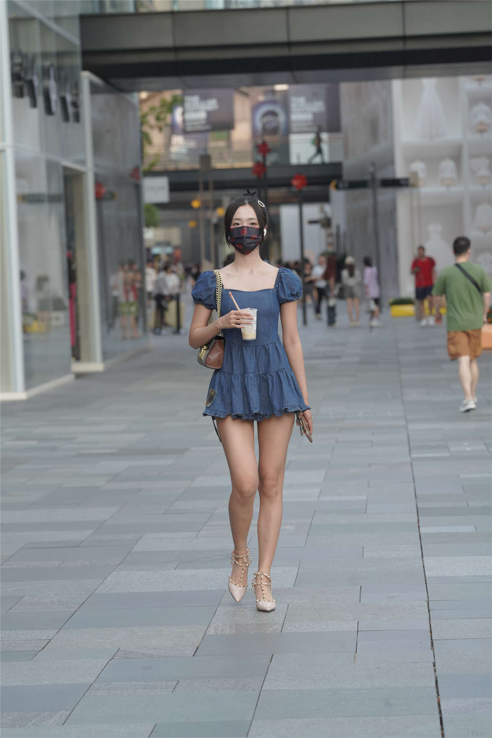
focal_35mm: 135
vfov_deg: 15.2
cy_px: 369
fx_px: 2767
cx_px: 246
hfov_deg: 10.2
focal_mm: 135
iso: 640
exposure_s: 1/500
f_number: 5
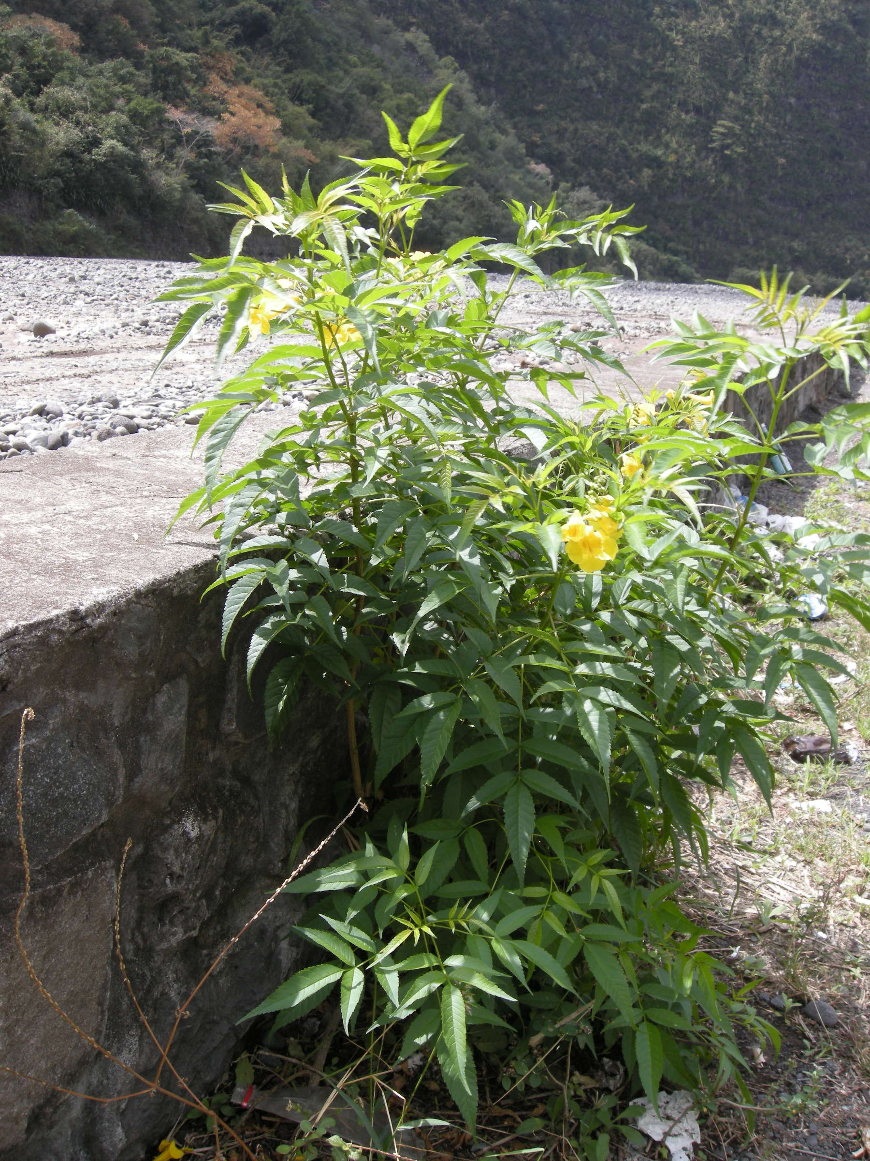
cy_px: 580
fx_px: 1173
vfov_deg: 52.6
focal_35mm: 35
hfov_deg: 40.7
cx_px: 435
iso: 64
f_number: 4.8
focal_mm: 7.5
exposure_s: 1/154
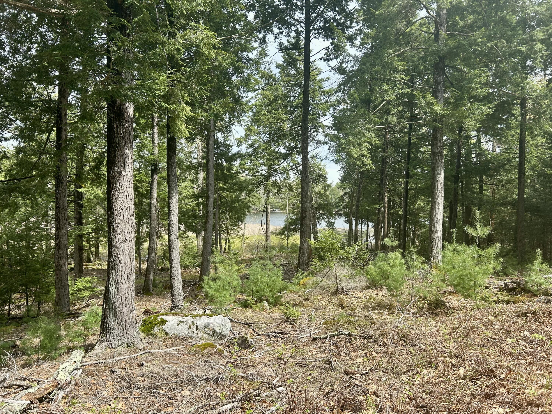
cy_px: 207
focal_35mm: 26
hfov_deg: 67.3
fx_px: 415
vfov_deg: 53.1
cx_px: 276
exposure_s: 1/1511
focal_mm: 5.7
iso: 50
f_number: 1.5
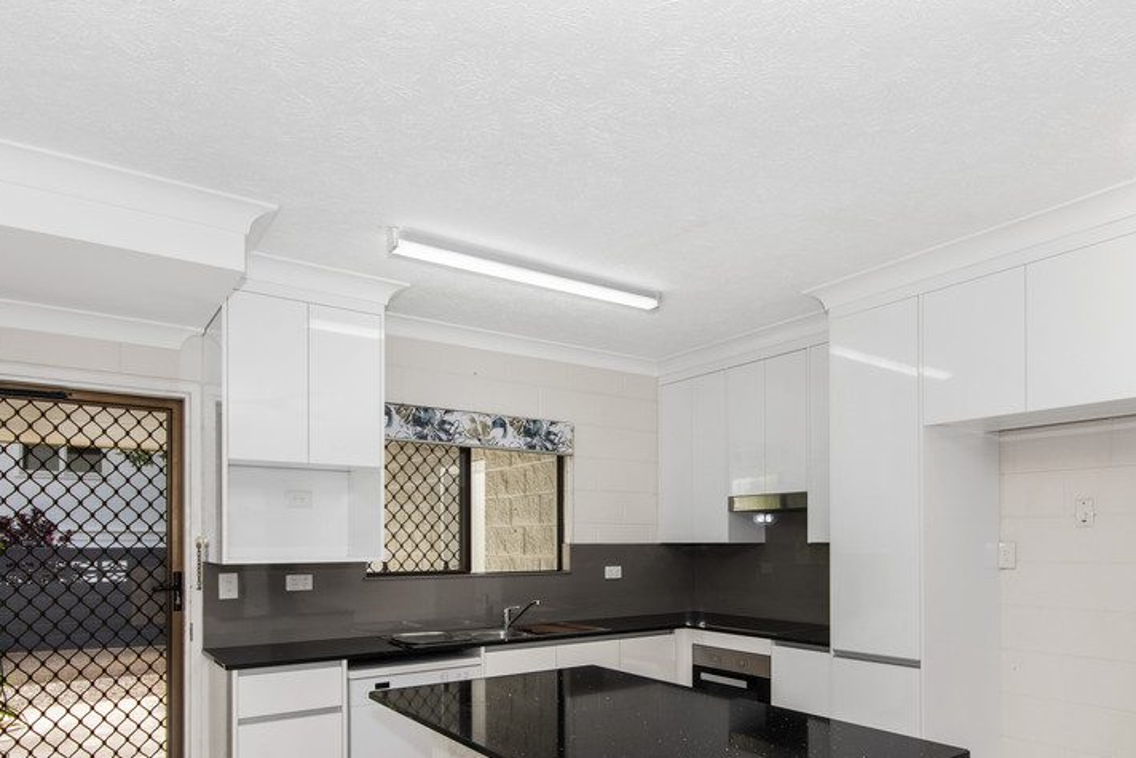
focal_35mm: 24
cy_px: 539
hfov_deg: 73.9
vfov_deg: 52.1
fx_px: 749
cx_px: 653
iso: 250
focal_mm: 11
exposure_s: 1/100
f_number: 8
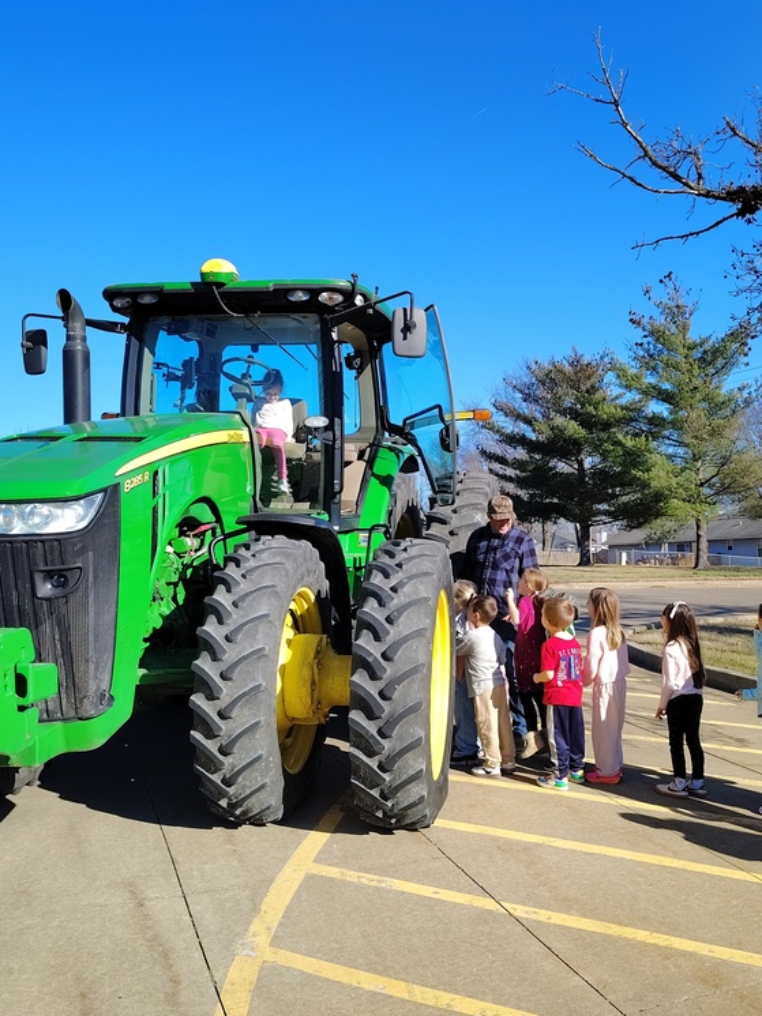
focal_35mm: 33
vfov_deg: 55.4
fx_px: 969
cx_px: 462
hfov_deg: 42.7
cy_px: 522
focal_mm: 5.56
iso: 100
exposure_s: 1/747
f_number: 1.8
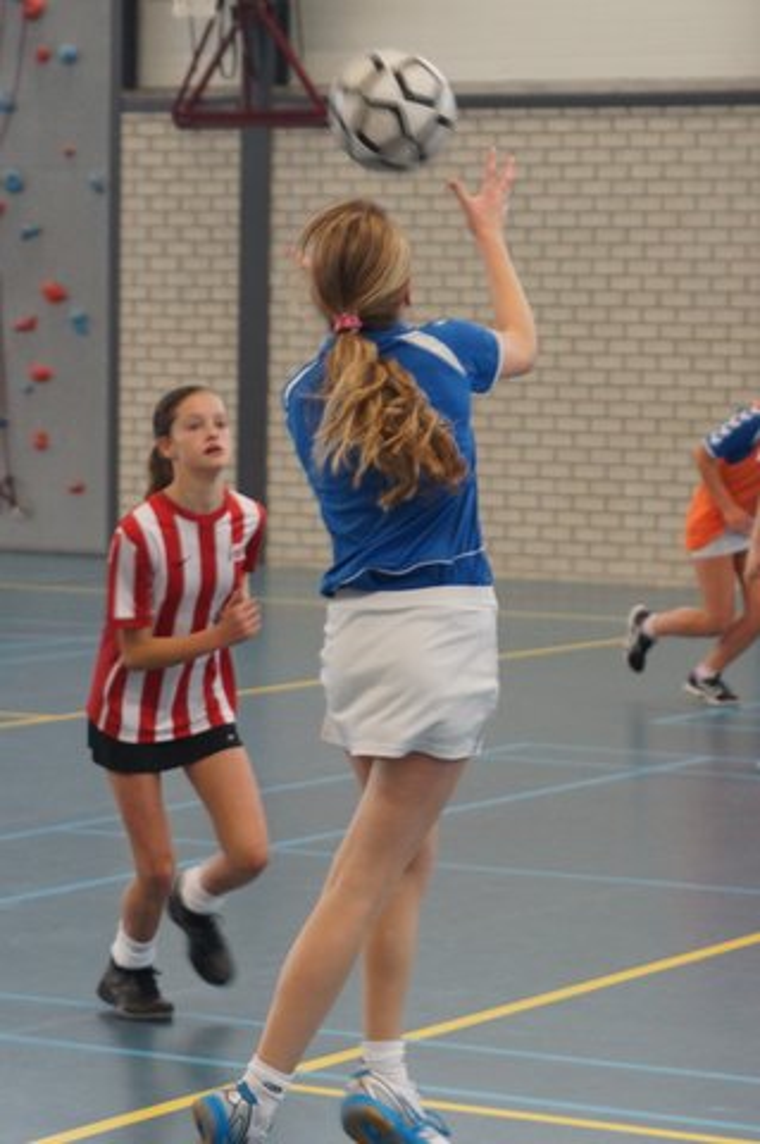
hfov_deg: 18.1
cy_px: 572
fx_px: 2380
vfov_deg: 27.0
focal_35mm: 75
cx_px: 380
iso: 800
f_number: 3.2
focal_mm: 50
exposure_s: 1/200
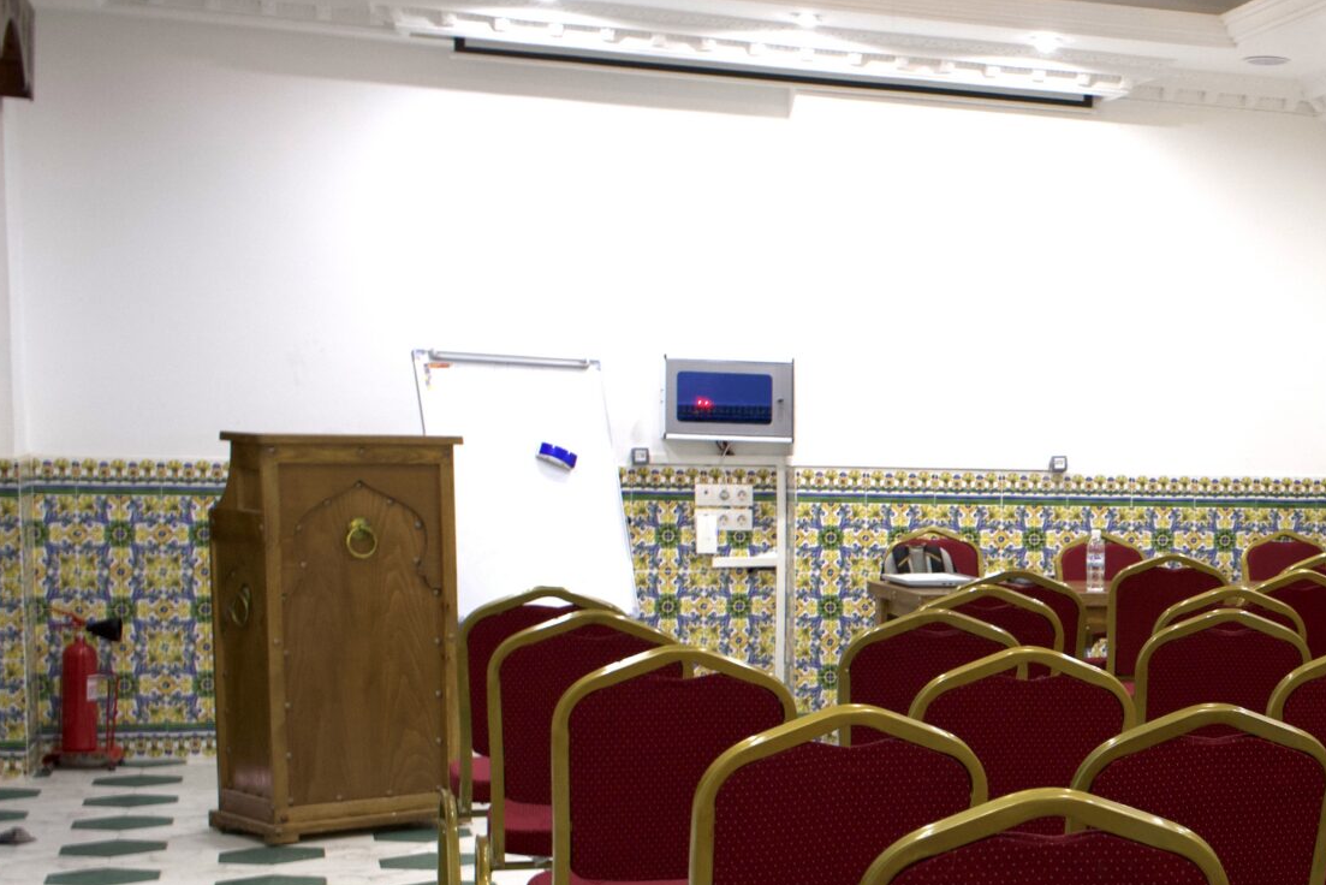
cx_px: 1390
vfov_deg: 20.7
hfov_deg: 28.6
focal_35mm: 65
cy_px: 696
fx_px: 2395
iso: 640
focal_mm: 28
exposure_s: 1/13
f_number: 5.6
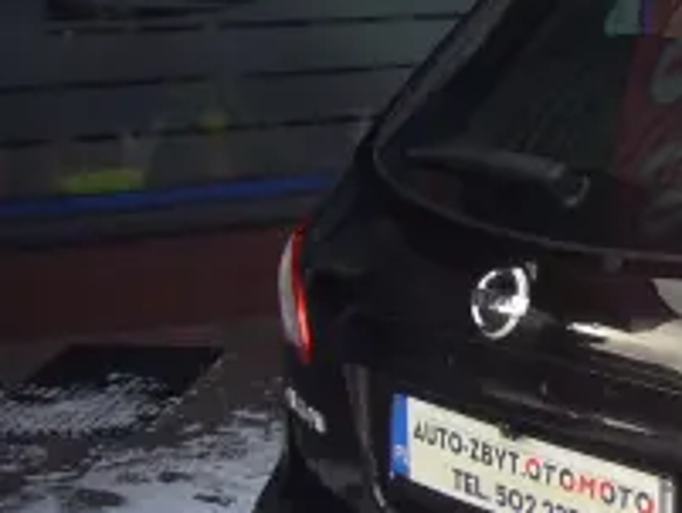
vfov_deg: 16.5
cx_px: 1065
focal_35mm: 89
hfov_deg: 18.9
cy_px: 391
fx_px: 1755
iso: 80
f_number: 2.8
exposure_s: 1/500
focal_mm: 4.6
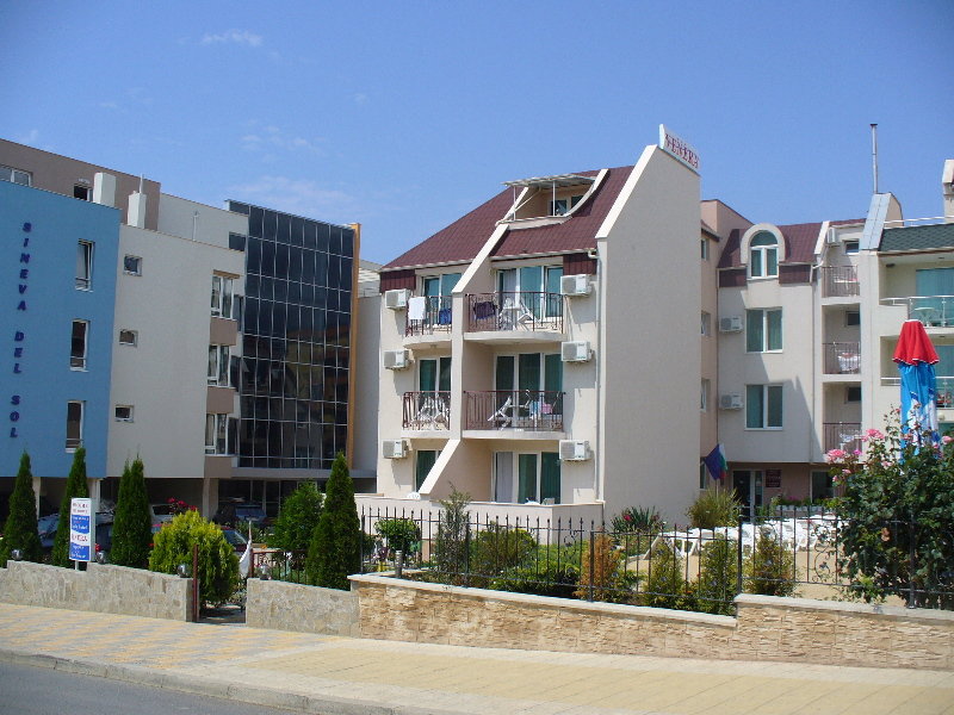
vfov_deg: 38.7
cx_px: 477
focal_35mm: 37
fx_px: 1020
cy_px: 358
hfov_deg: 50.1
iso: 80
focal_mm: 6.1
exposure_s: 1/500
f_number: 5.6
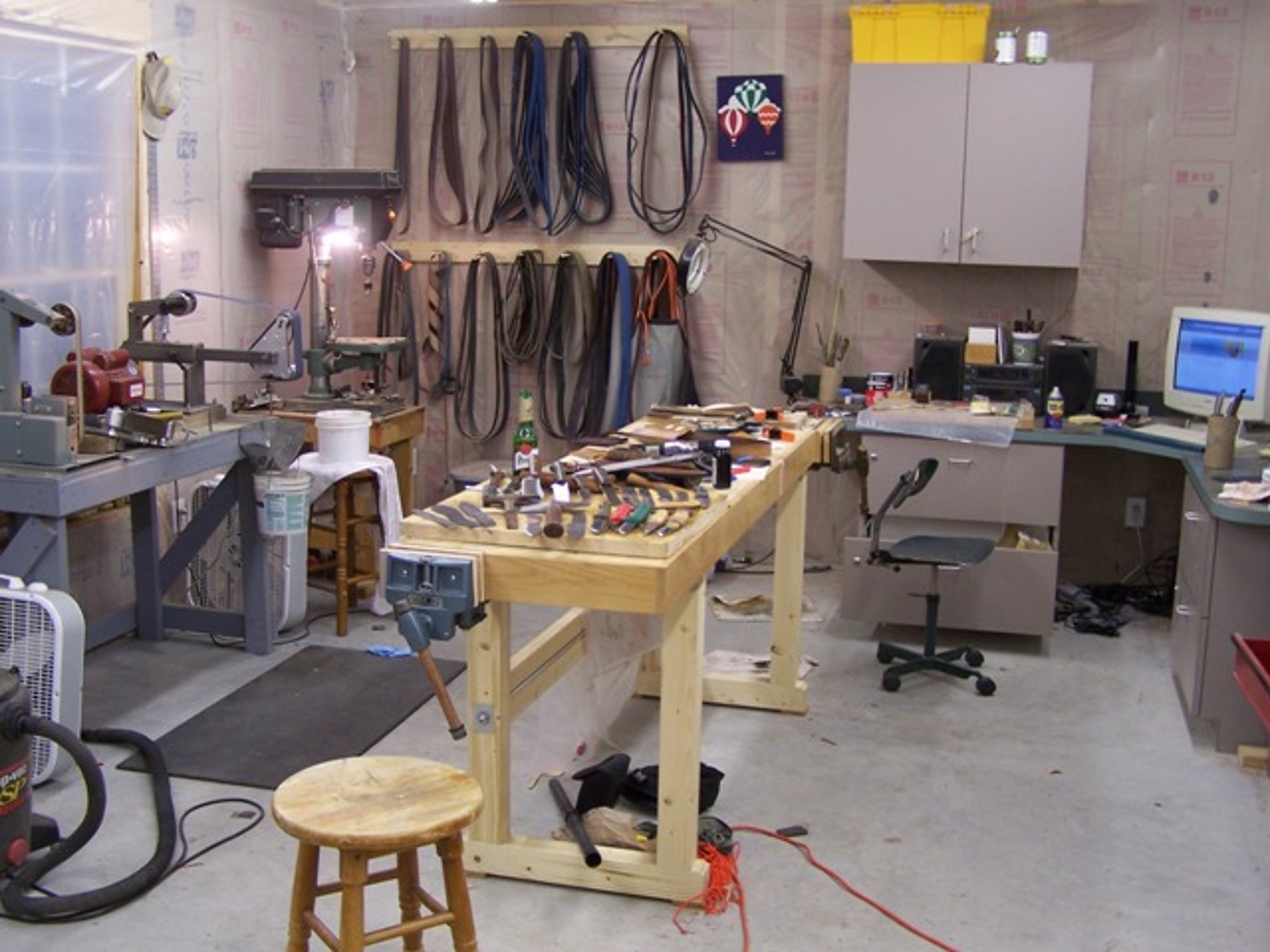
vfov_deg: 36.0
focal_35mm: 40
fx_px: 1468
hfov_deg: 46.8
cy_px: 476
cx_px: 635
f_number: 2.8
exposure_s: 1/30
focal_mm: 6.7
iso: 80
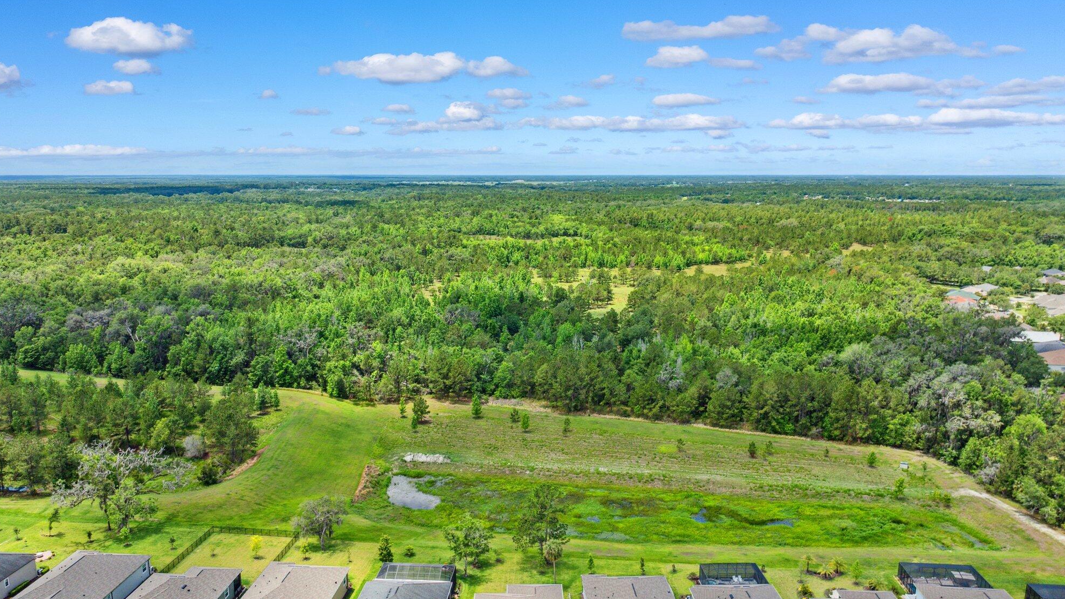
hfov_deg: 69.8
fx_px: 762
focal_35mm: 27
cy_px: 338
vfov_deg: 42.8
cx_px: 517
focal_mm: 12.3
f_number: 2.8
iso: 230
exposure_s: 1/4000
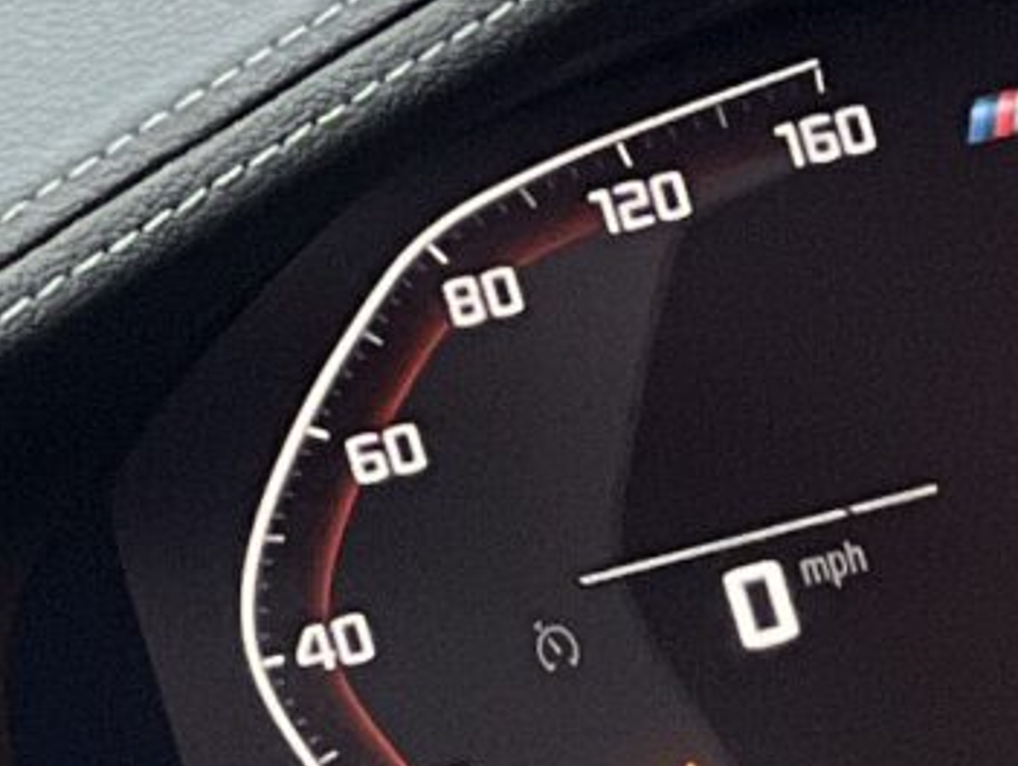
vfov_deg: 2.6
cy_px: 1381
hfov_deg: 3.5
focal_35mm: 561
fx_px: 16515
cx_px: 2088
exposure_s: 1/121
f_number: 2.8
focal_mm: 9
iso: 160
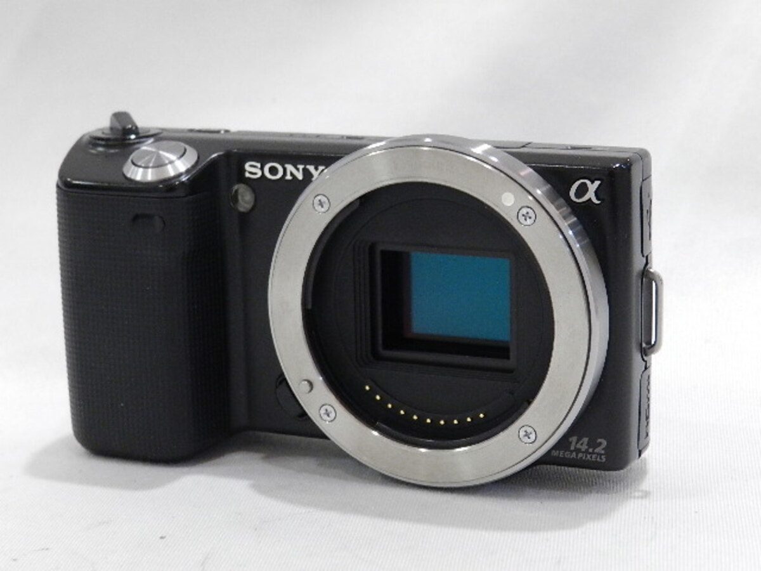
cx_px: 380
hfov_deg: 23.3
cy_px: 286
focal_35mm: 84
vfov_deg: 17.6
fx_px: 1847
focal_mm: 14.9
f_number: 4.4
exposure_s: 1/50
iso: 800
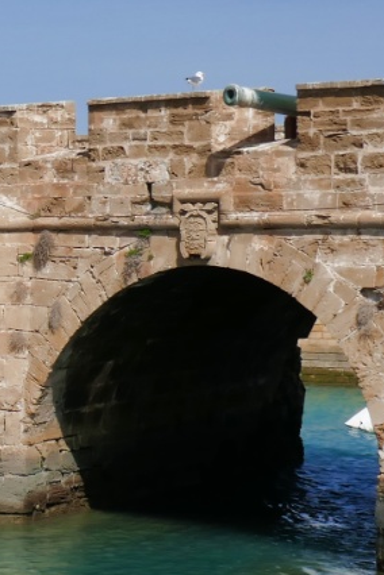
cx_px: -418
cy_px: 314
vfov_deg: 14.8
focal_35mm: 139
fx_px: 2224
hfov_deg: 9.2
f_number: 6.3
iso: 125
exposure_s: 1/800
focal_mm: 13.6
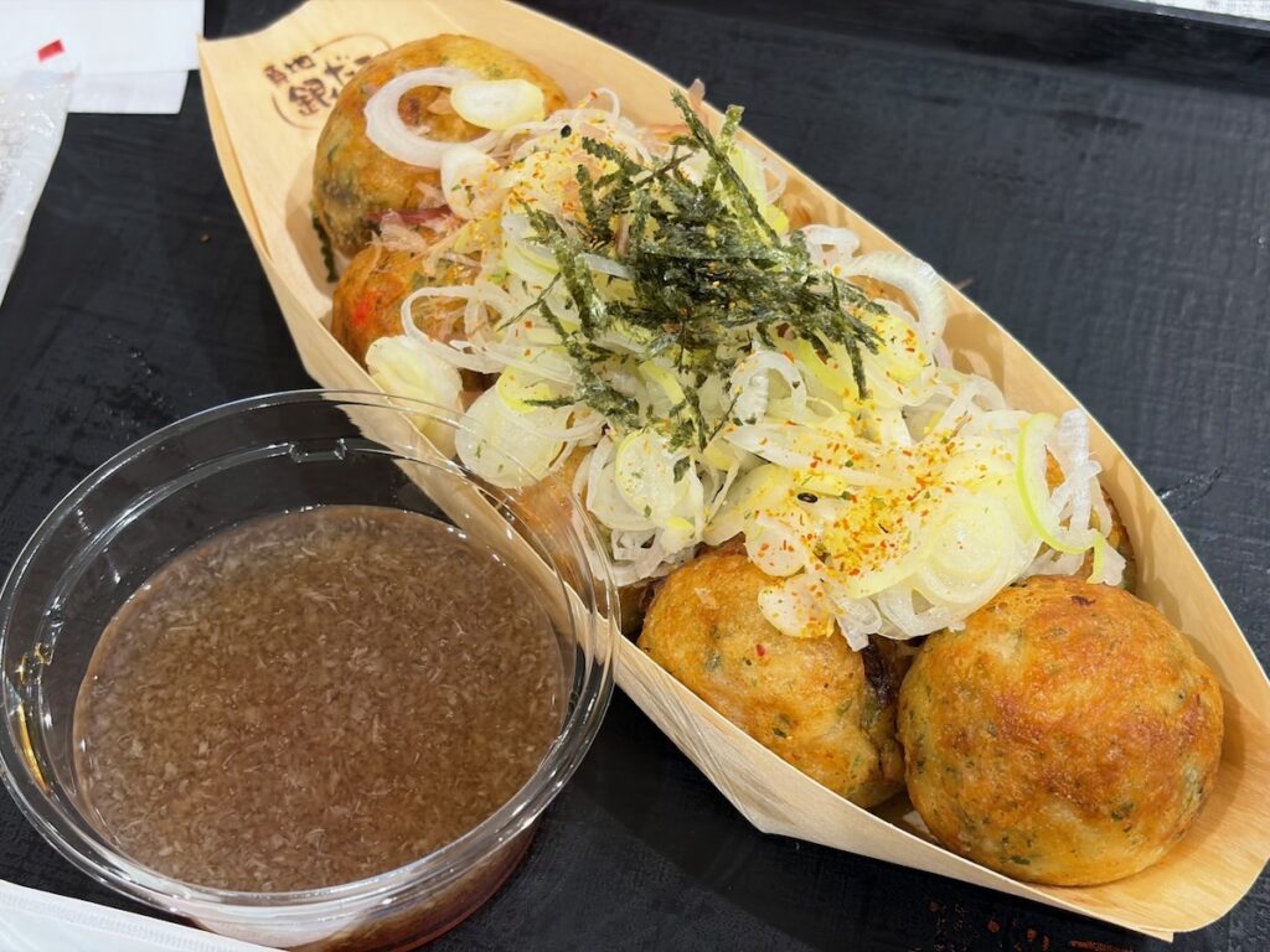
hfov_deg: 36.8
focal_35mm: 52
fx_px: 1908
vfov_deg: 28.0
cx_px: 635
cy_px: 476
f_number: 1.6
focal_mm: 5.96
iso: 40
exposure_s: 1/50
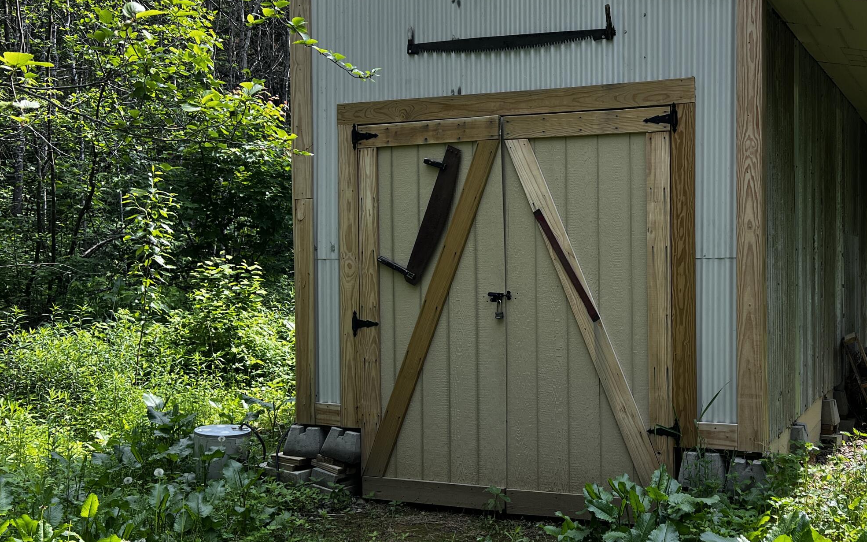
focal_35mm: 42
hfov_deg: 46.0
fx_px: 992
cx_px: 617
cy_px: 265
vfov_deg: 30.5
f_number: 1.5
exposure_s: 1/887
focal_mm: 5.7
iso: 50
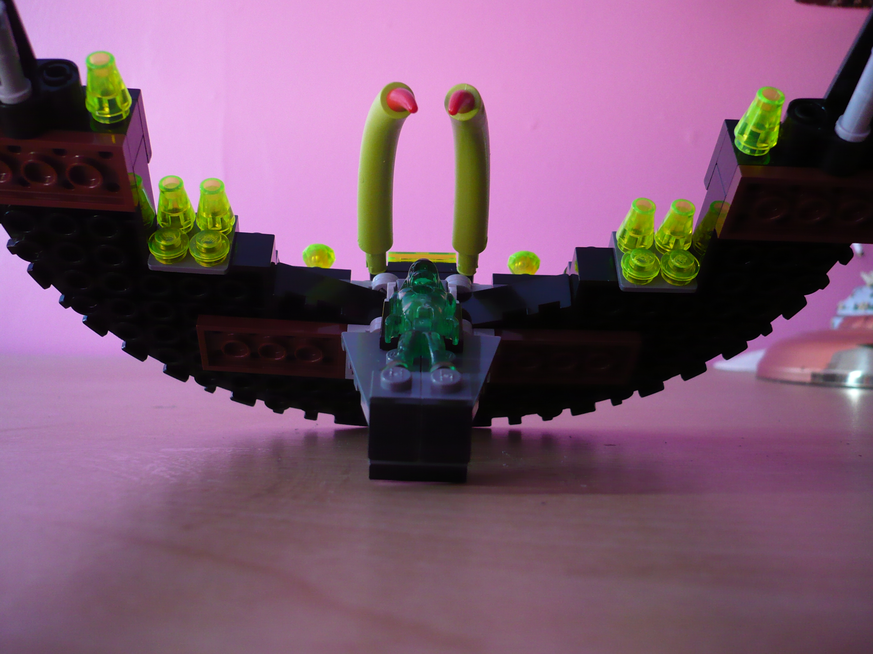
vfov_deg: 40.7
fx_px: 883
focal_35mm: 35
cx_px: 436
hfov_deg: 52.6
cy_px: 327
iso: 200
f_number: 2.8
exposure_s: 1/8
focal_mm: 5.8
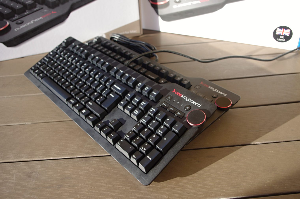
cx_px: 150
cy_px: 100
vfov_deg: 38.8
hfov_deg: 55.8
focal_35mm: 34
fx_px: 283
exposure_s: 1/200
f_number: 5
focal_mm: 23.13
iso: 200
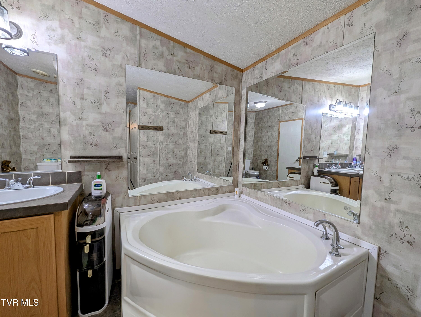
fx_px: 158
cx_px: 210
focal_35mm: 13
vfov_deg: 90.0
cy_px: 158
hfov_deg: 106.1
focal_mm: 1.95
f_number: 2.2
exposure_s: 1/120
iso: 83
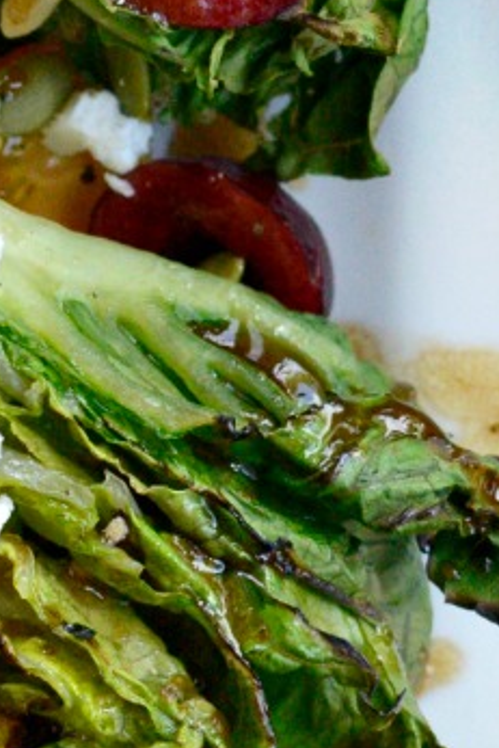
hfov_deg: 4.3
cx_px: -528
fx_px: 6625
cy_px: 700
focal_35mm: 319
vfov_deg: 6.4
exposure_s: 1/640
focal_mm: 50
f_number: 4.5
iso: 2200
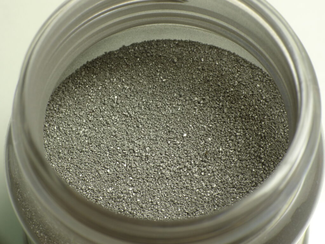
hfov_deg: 27.0
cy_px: 122
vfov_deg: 20.4
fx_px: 676
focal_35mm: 72
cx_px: 162
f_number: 5.6
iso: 100
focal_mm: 12.8
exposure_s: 1/25
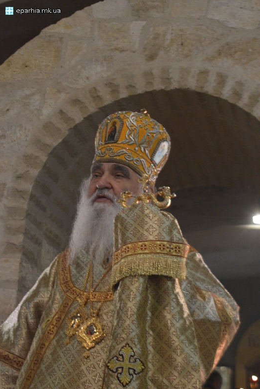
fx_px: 790
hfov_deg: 18.7
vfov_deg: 27.7
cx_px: 129
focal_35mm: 73
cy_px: 196
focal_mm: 48
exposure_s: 1/30
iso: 3200
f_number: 5.3
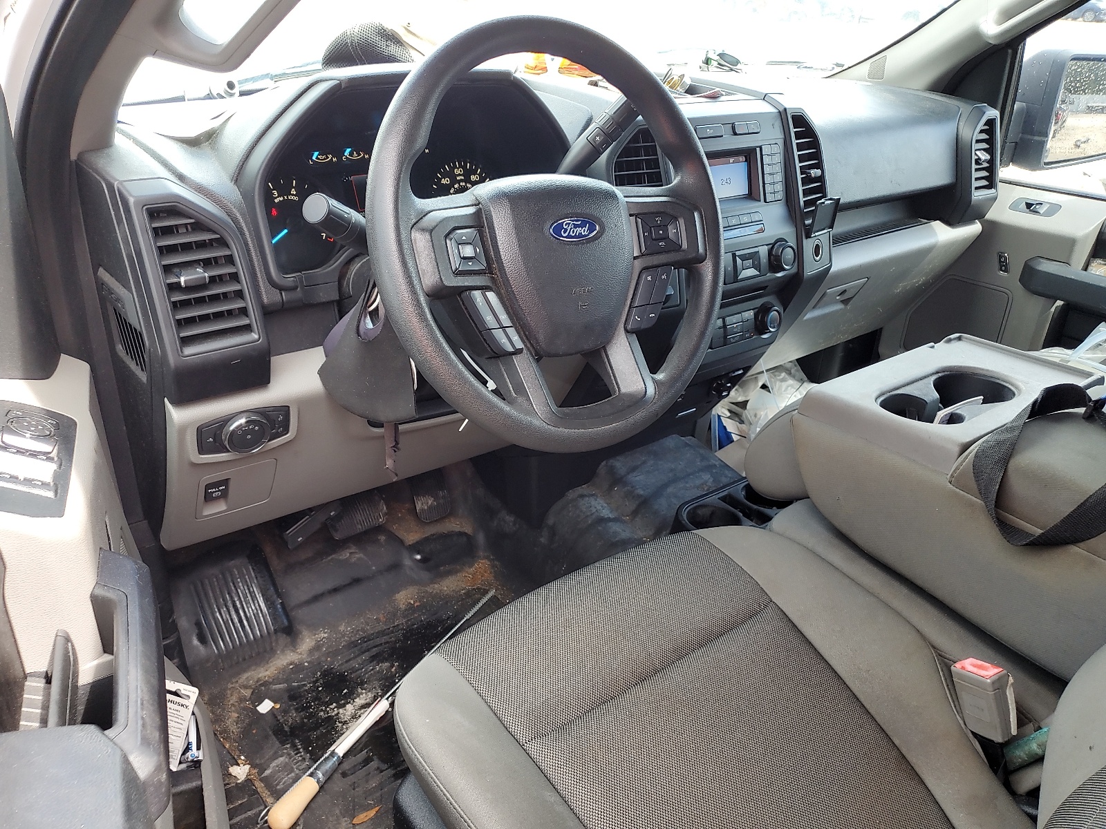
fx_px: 831
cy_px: 414
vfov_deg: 53.1
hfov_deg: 67.3
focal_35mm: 26
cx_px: 553
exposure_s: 1/135
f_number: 1.5
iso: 50
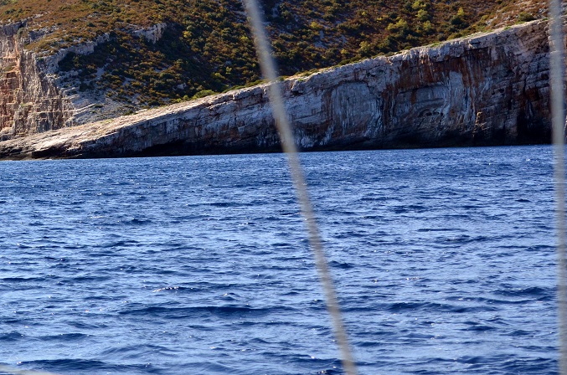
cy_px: 113
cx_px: 150
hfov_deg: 13.2
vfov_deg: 8.8
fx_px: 2436
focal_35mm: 155
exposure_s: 1/4000
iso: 640
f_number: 4.5
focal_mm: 70
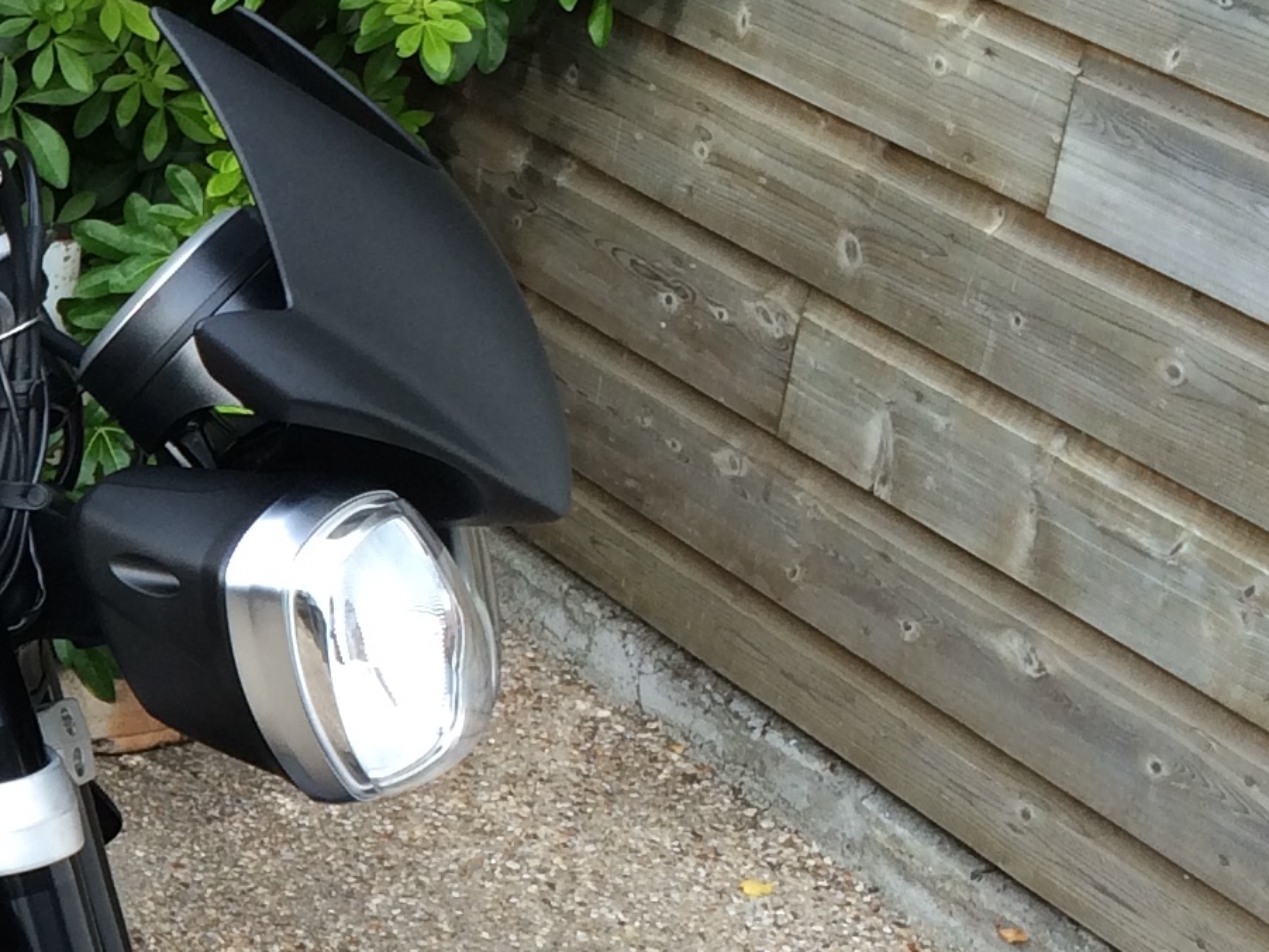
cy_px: 870
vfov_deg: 14.0
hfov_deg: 16.7
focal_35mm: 105
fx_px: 3850
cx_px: -744
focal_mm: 4.15
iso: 40
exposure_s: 1/120
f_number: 2.2
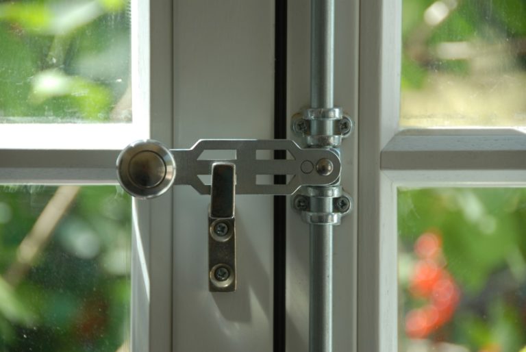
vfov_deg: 6.1
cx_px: 263
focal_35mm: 225
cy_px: 176
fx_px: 3291
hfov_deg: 9.1
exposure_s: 1/40
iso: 100
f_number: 5.6
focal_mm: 150
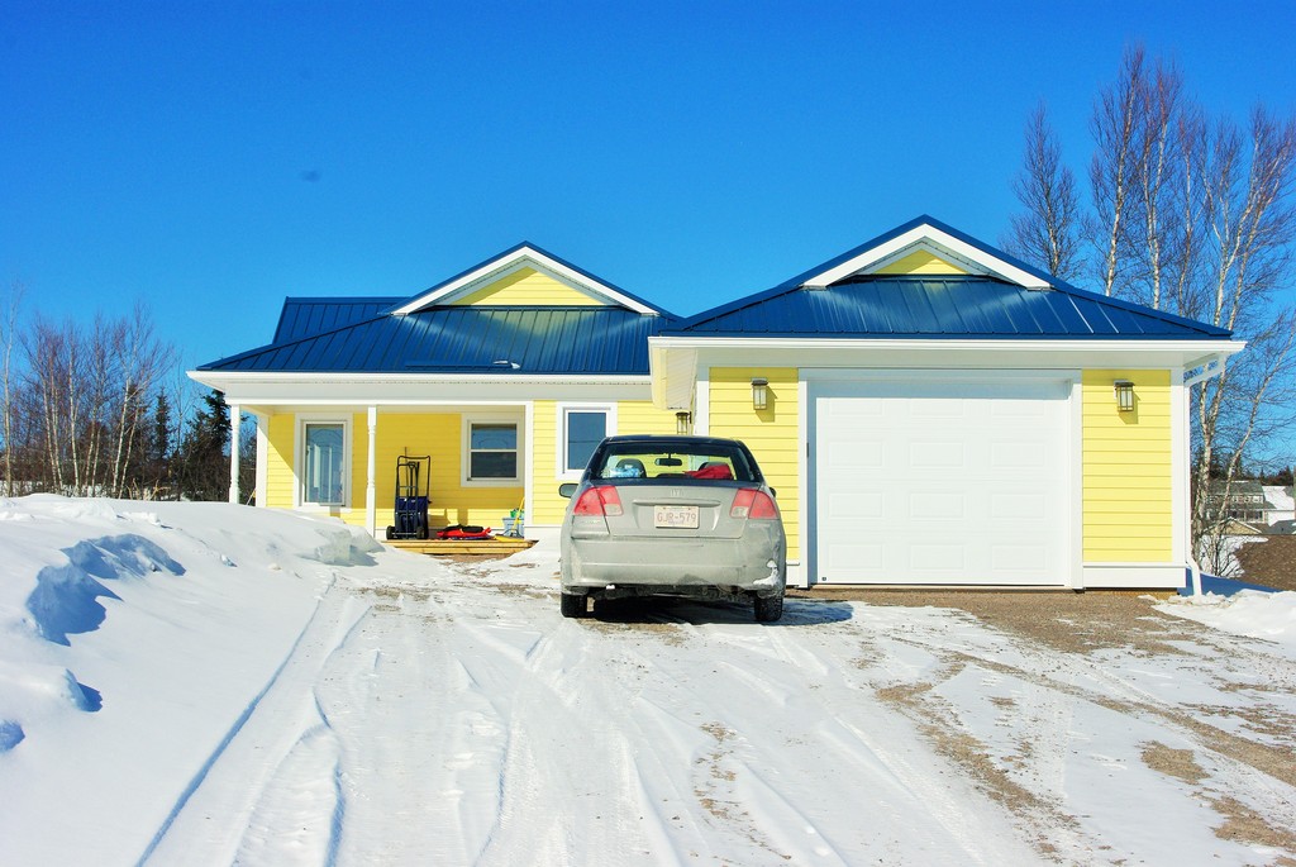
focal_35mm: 49
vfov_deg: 27.6
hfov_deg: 40.3
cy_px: 434
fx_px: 1766
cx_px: 648
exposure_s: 1/1000
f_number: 9.5
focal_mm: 32.5
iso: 200
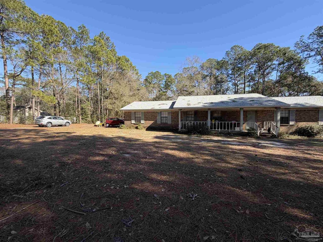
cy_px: 121
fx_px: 131
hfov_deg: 102.1
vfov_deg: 85.7
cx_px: 162
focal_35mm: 14
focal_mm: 2.22
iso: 50
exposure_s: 1/502
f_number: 2.2
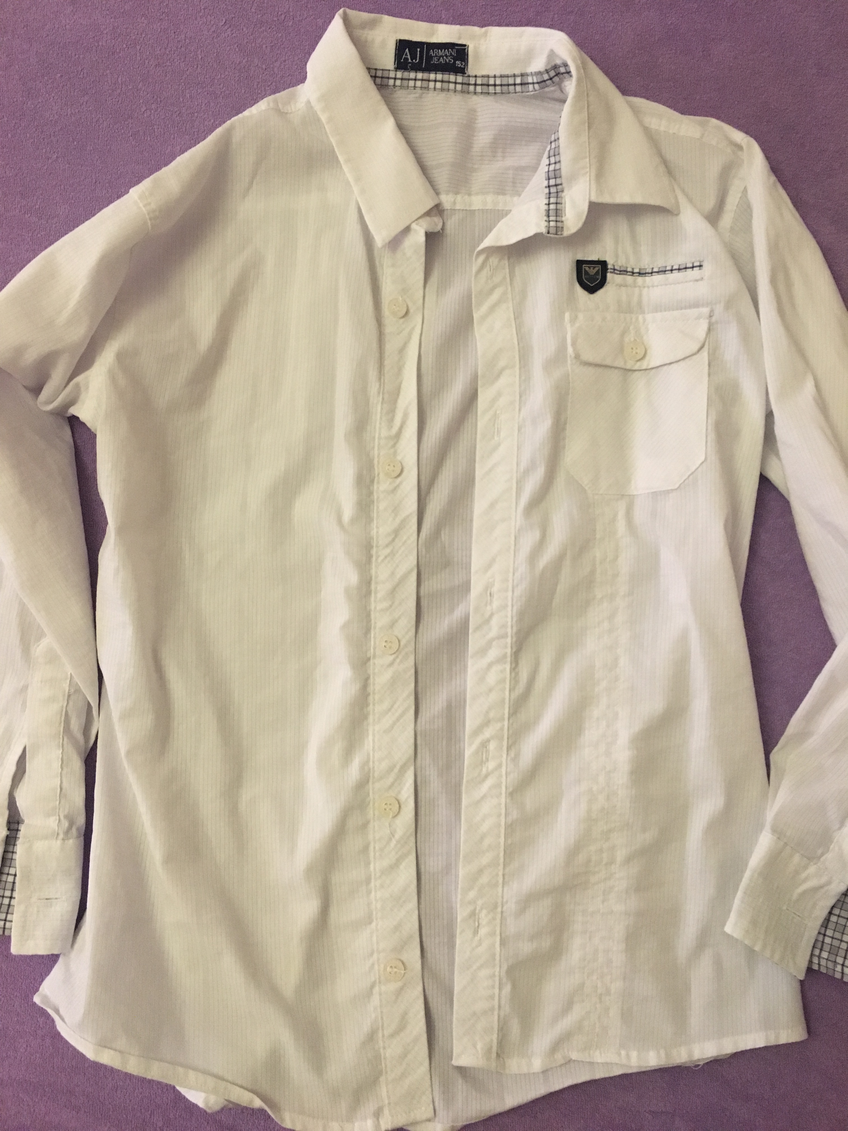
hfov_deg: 48.2
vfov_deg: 61.7
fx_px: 947
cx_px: 424
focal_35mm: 29
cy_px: 566
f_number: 2.2
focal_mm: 4.15
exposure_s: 1/25
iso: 200
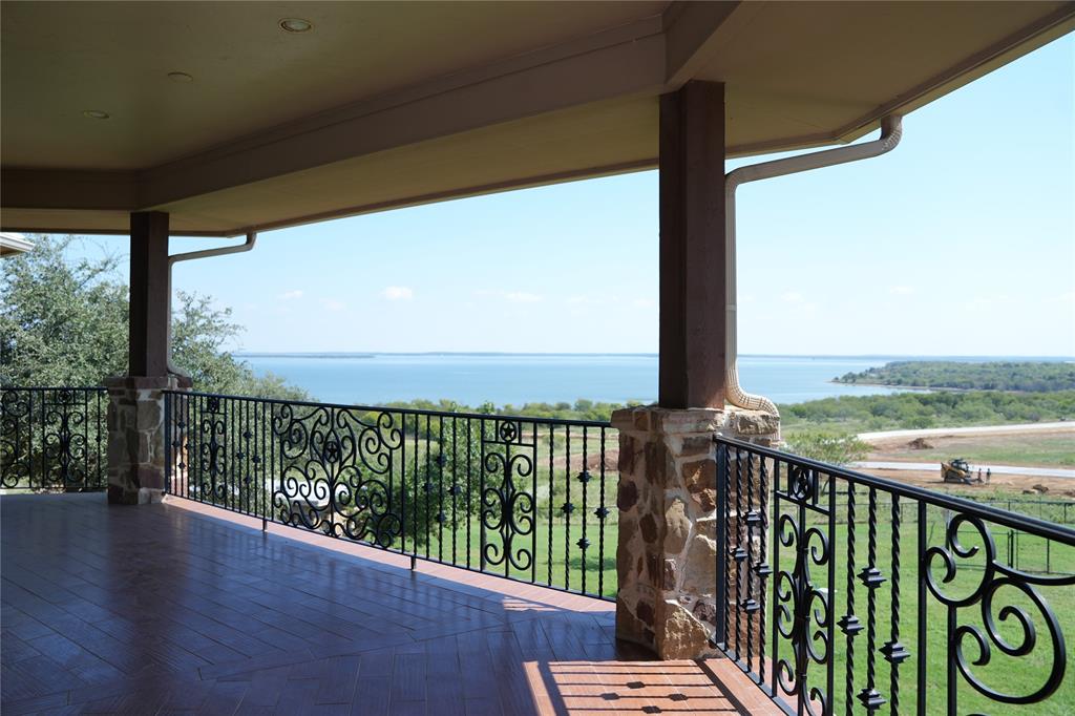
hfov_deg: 71.5
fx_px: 746
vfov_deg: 51.3
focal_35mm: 25
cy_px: 358
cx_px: 538
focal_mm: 25
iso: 200
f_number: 3.5
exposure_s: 1/1250
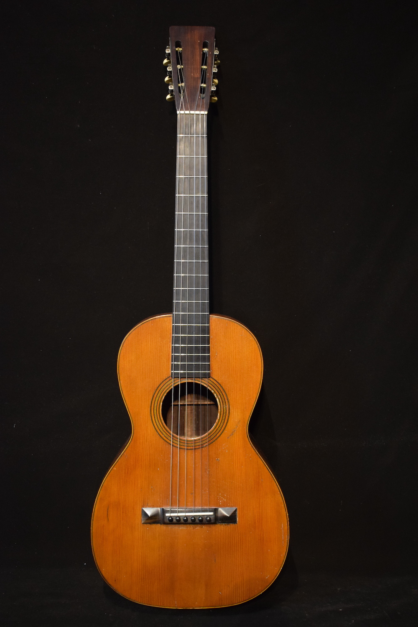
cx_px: 209
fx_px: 731
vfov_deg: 46.4
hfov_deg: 31.9
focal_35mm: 42
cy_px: 314
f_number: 4.2
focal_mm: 28
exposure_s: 1/30
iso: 2200
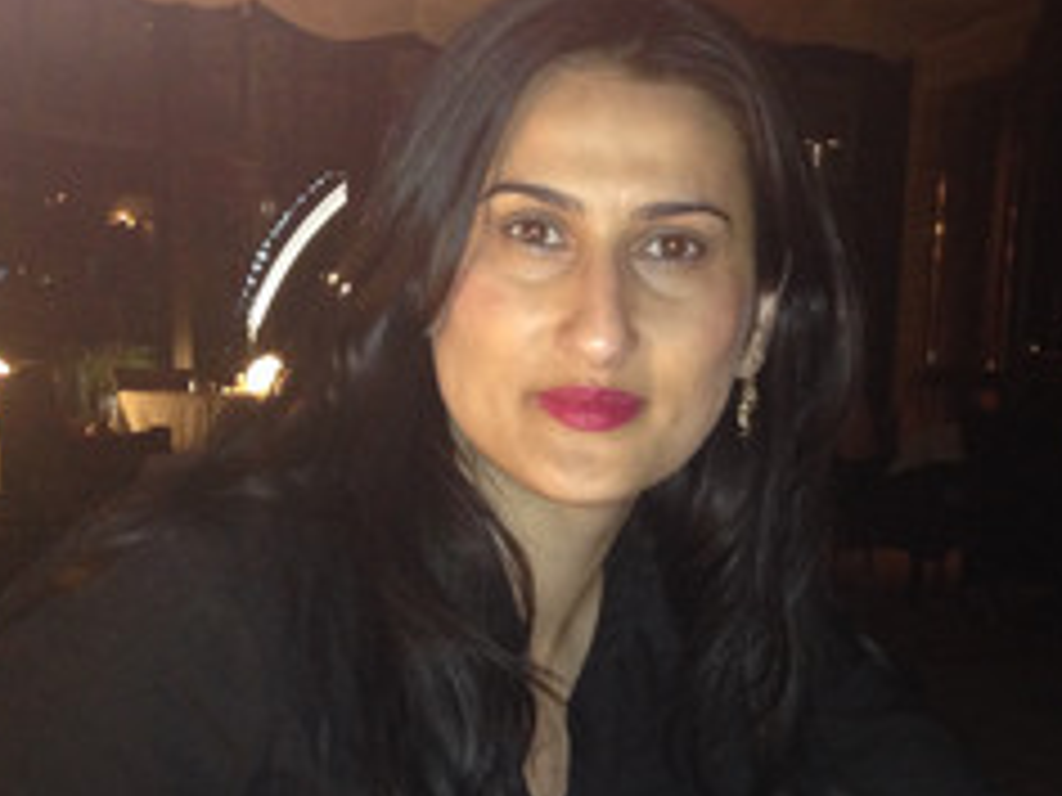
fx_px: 2148
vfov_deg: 20.7
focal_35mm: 70
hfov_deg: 27.8
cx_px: 558
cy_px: 650
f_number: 2.4
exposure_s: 1/16
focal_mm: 4.12
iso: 200
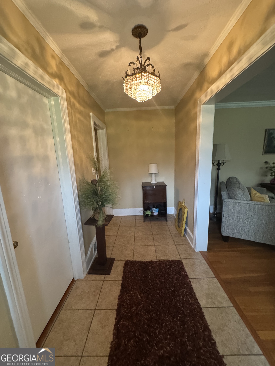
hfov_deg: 85.7
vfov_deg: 102.1
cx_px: 138
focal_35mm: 14
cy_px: 183
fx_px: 148
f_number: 2.2
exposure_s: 1/60
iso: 800
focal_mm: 2.22
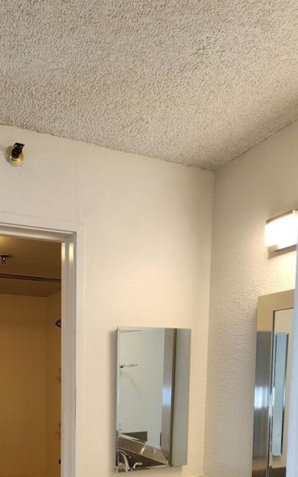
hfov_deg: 41.4
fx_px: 364
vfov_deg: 60.1
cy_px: 394
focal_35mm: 28
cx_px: 36
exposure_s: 1/60
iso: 125
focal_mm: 2.2
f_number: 2.2
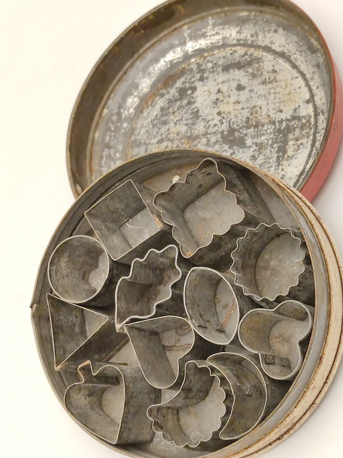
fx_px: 1335
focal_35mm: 101
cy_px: 231
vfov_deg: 19.5
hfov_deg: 14.6
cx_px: 177
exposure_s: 1/60
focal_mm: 6.72
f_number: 1.69
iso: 405
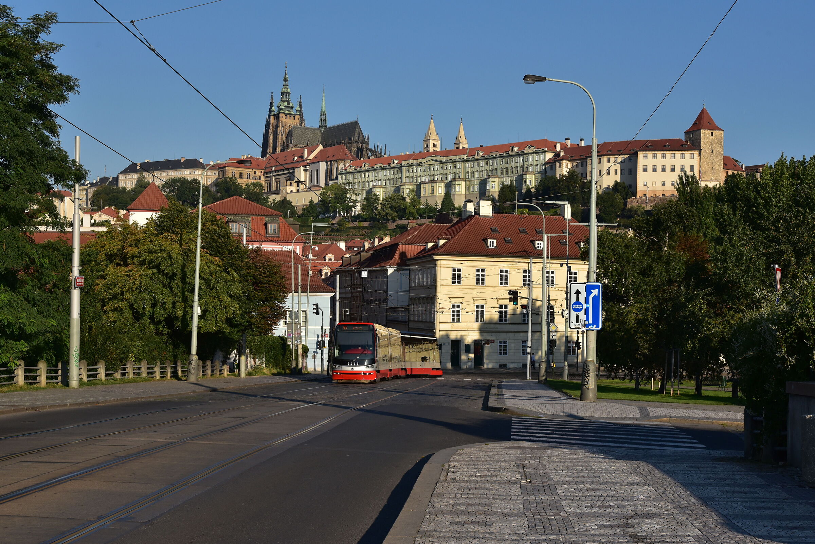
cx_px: 408
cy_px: 272
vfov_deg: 26.0
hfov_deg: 38.2
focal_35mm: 52
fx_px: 1178
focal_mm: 52
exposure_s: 1/1600
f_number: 9
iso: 640
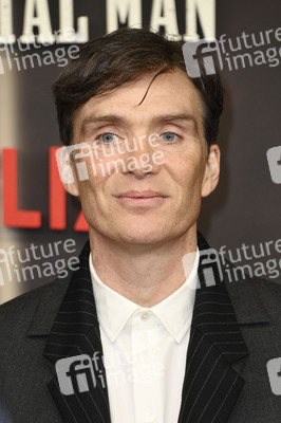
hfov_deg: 4.6
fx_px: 3518
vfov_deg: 6.9
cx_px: 140
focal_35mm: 300
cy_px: 212
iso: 500
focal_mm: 300
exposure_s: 1/250
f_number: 5.6
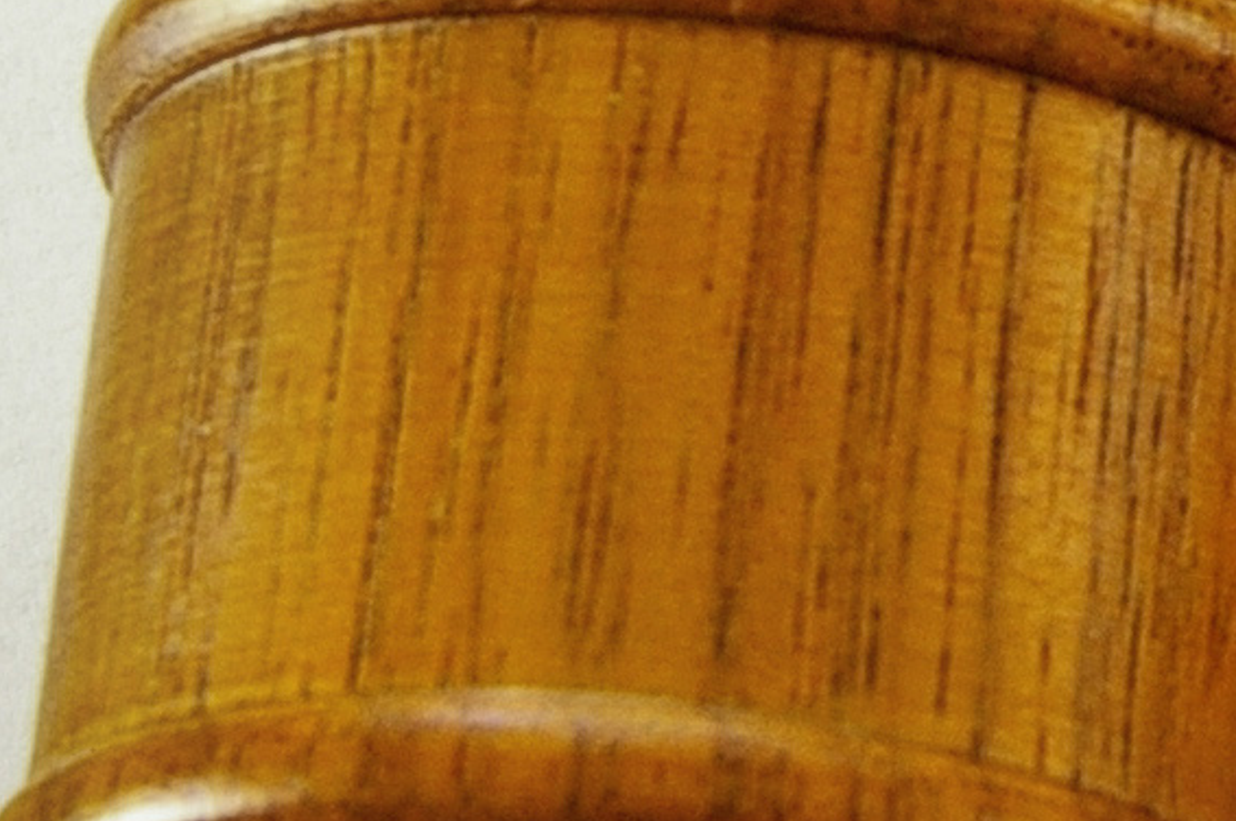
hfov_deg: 5.9
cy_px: -236
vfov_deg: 4.0
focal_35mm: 343
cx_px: 2406
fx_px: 11751
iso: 200
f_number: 11
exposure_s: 2
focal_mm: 43
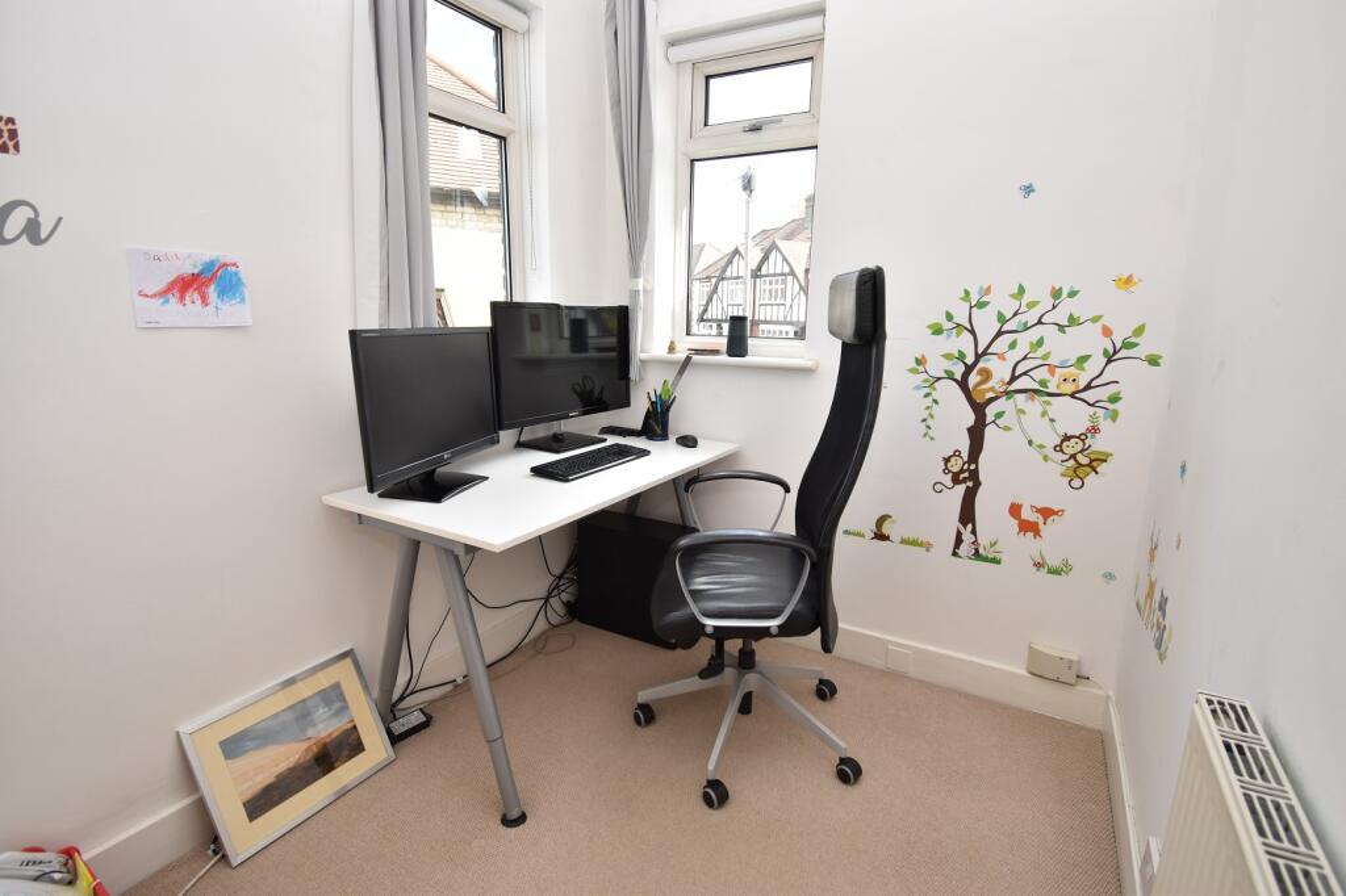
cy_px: 448
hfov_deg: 95.0
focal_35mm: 16
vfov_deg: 72.0
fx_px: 617
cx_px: 673
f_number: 4.8
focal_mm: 11
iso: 100
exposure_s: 1/80
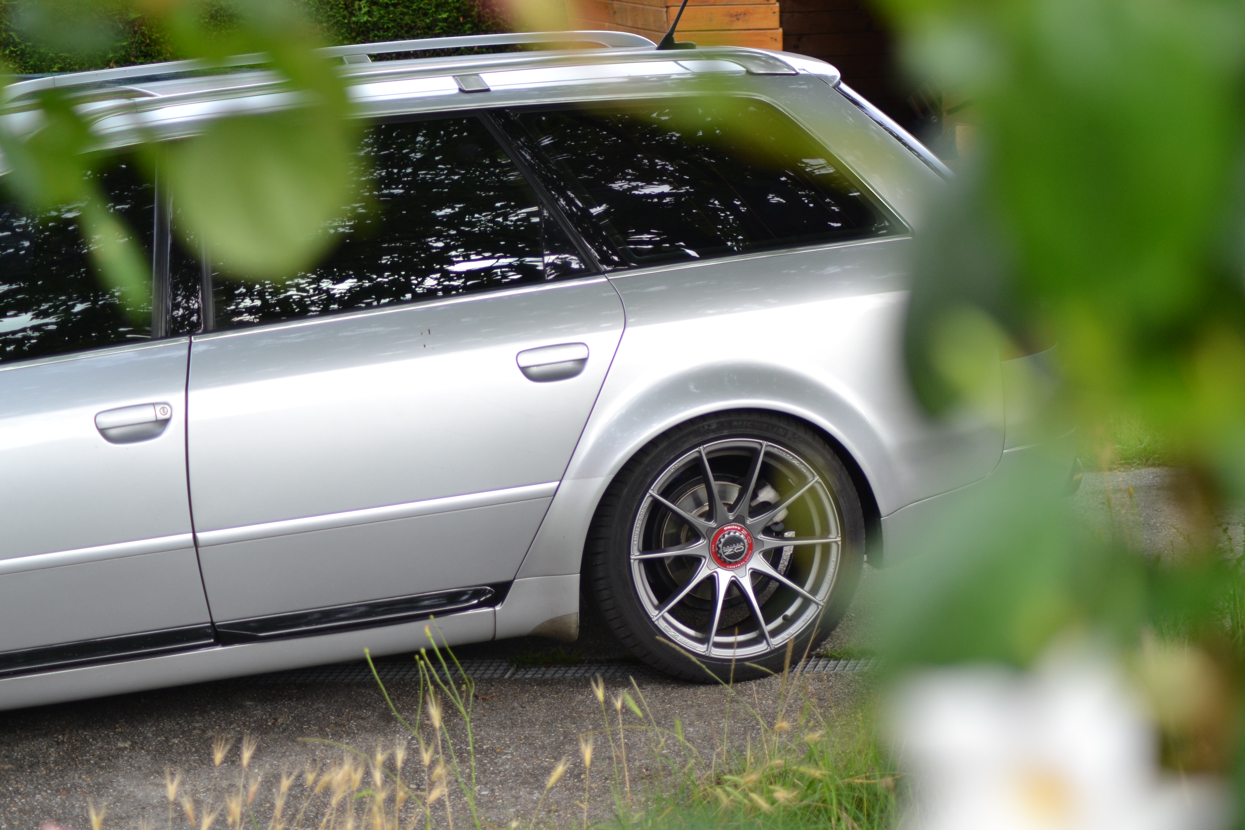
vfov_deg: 13.0
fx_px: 3631
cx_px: 622
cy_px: 415
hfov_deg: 19.5
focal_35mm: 105
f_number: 5
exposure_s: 1/400
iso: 400
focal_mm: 70
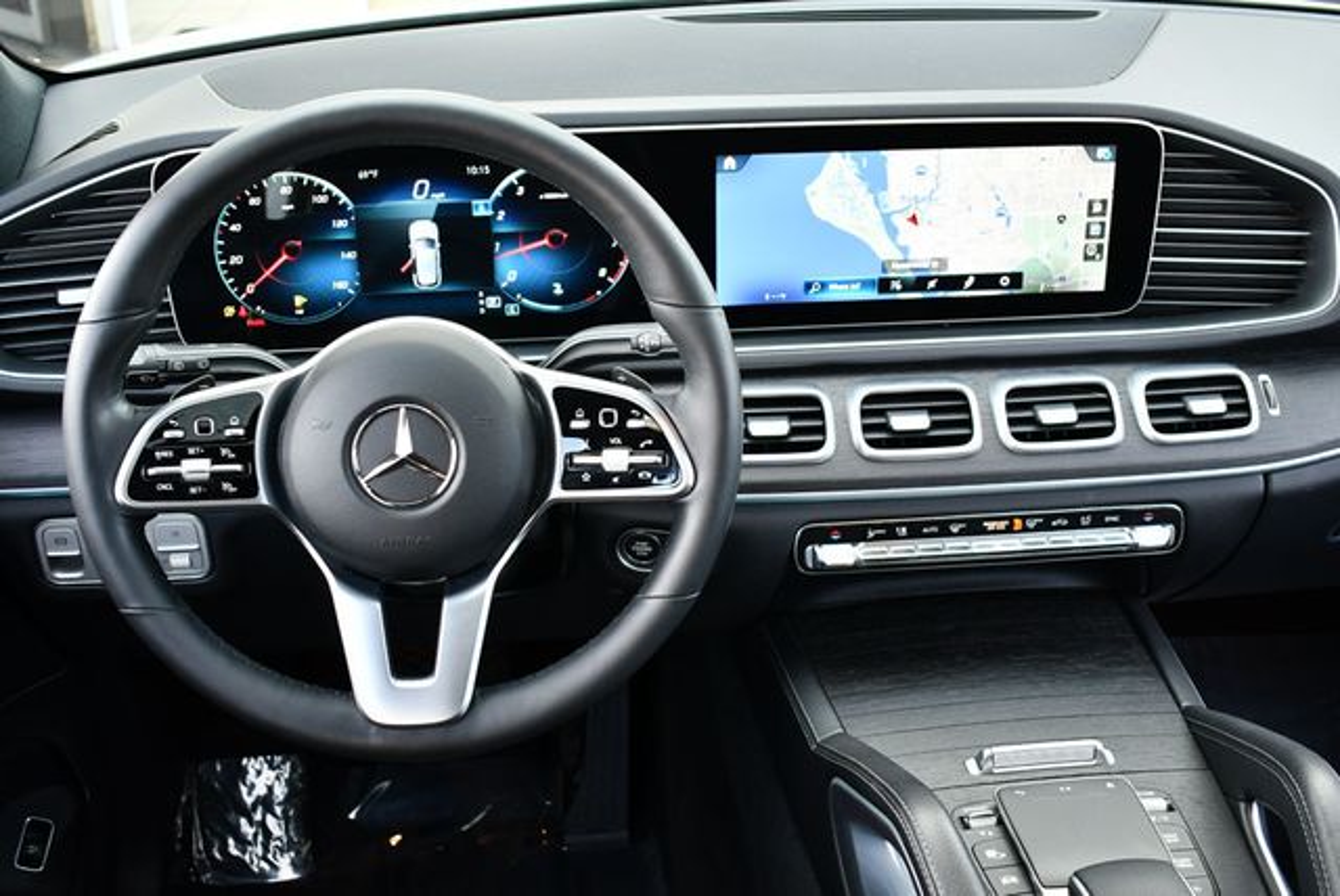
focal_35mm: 40
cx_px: 670
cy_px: 448
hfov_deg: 48.4
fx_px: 1490
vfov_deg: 33.5
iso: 800
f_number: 3.5
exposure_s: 1/160
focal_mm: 20
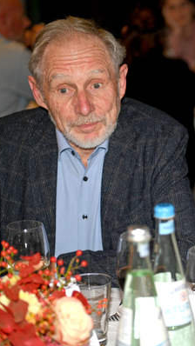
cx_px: 241
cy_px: 173
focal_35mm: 98
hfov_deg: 12.1
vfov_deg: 21.8
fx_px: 900
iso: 200
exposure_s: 1/200
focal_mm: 62
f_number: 2.8
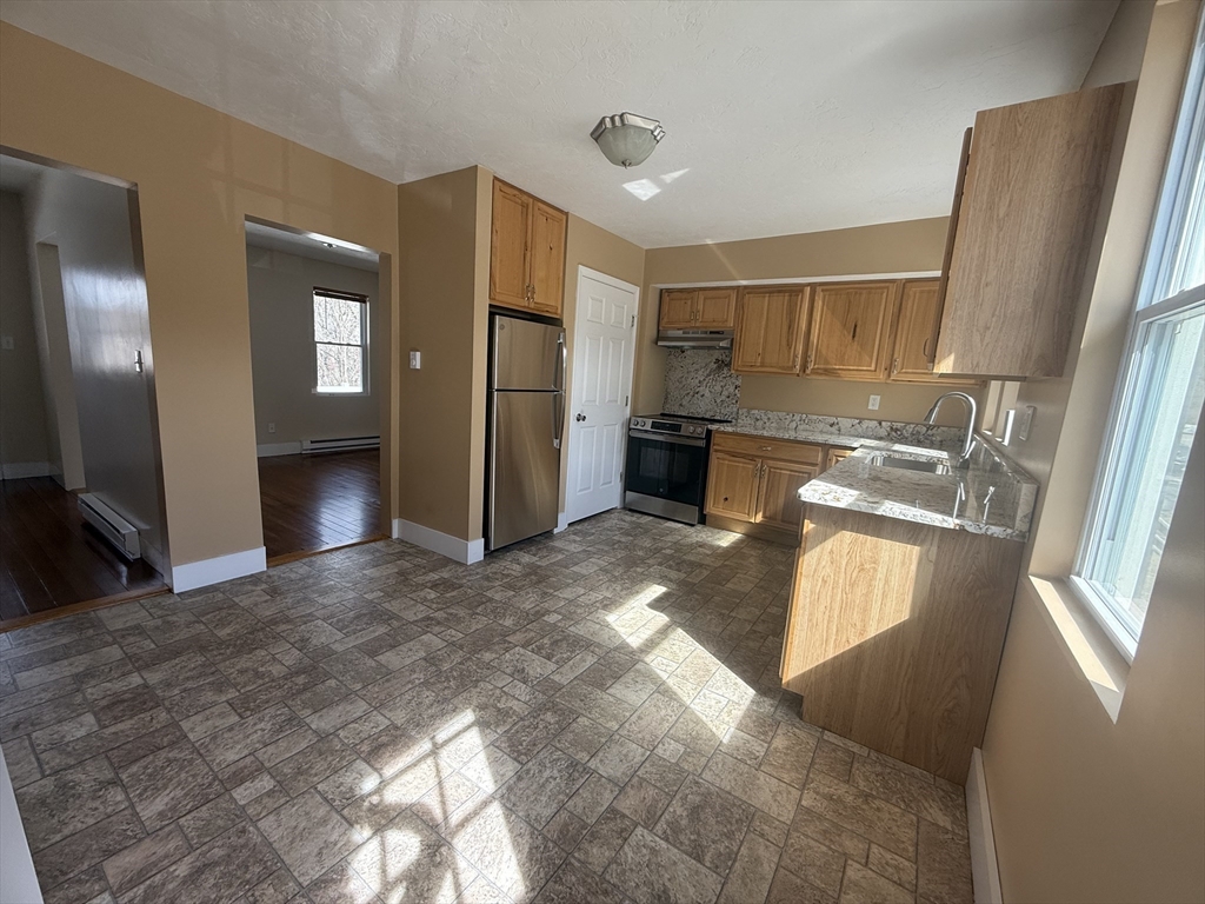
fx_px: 487
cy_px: 452
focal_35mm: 14
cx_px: 602
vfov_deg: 85.7
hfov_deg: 102.1
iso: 80
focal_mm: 2.22
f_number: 2.2
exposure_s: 1/99
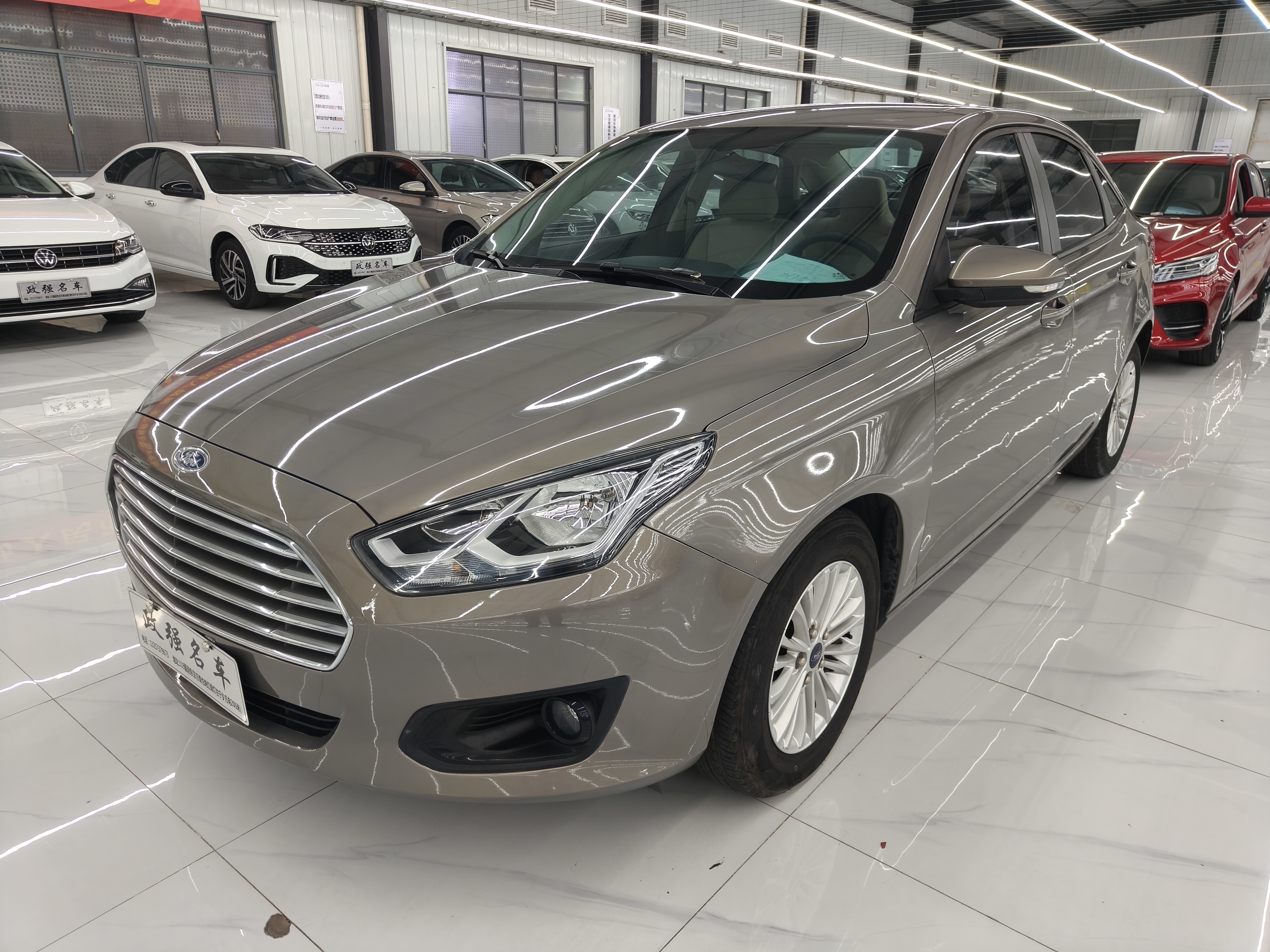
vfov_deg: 56.8
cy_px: 476
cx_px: 635
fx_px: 881
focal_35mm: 24
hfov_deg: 71.6
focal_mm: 5.59
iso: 125
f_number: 1.8
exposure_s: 1/100
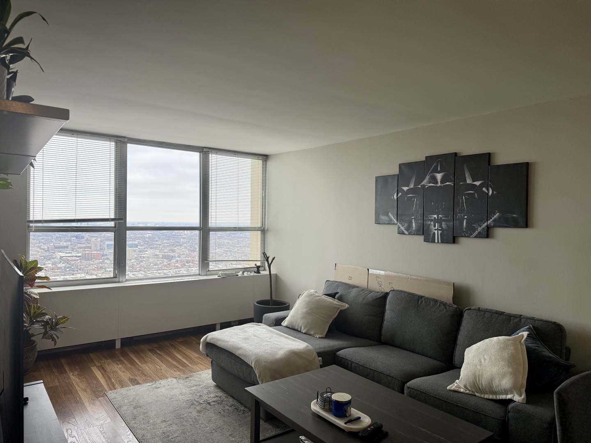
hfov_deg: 71.6
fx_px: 410
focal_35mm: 24
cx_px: 296
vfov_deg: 56.8
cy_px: 222
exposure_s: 1/230
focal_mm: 6.76
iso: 125
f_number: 1.78
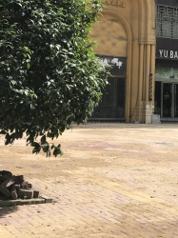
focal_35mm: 70
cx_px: 152
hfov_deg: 20.6
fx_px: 481
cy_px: 37
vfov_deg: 27.1
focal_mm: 3.99
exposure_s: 1/1168
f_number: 1.8
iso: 20
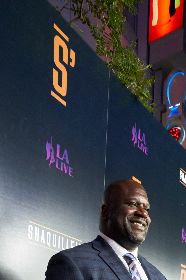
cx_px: 134
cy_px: 370
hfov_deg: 29.5
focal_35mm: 45
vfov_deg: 32.1
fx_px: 349
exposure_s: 1/100
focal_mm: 16
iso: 3200
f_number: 5.6
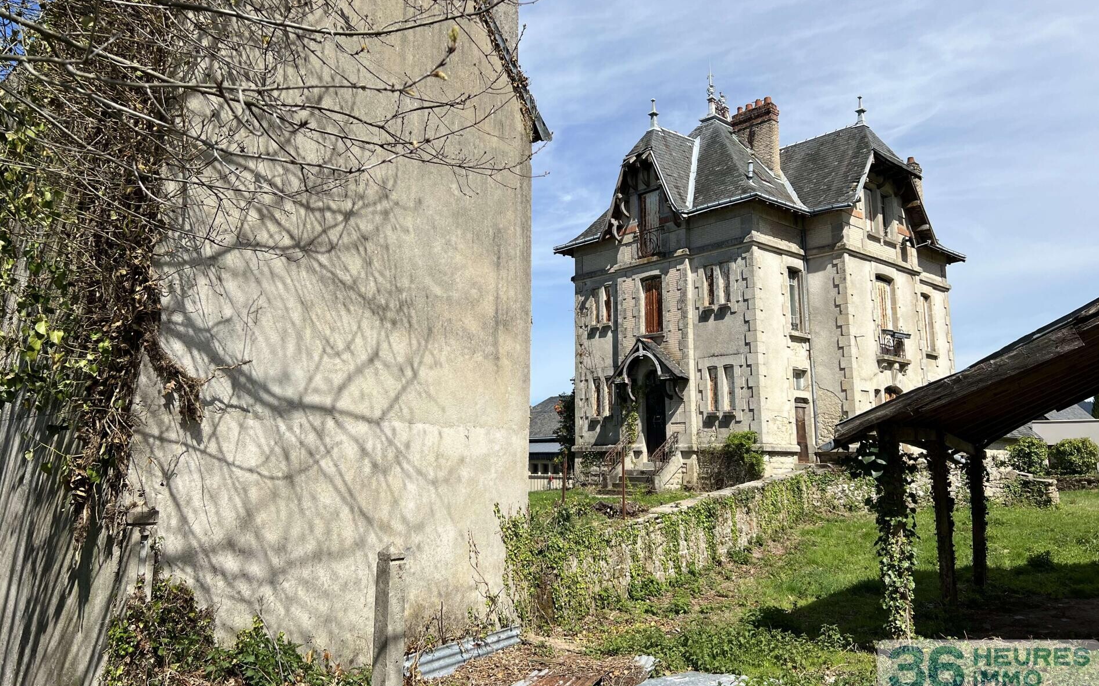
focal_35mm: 28
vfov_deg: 44.4
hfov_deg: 66.5
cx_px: 548
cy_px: 285
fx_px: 839
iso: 50
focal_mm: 5.7
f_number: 1.5
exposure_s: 1/5882
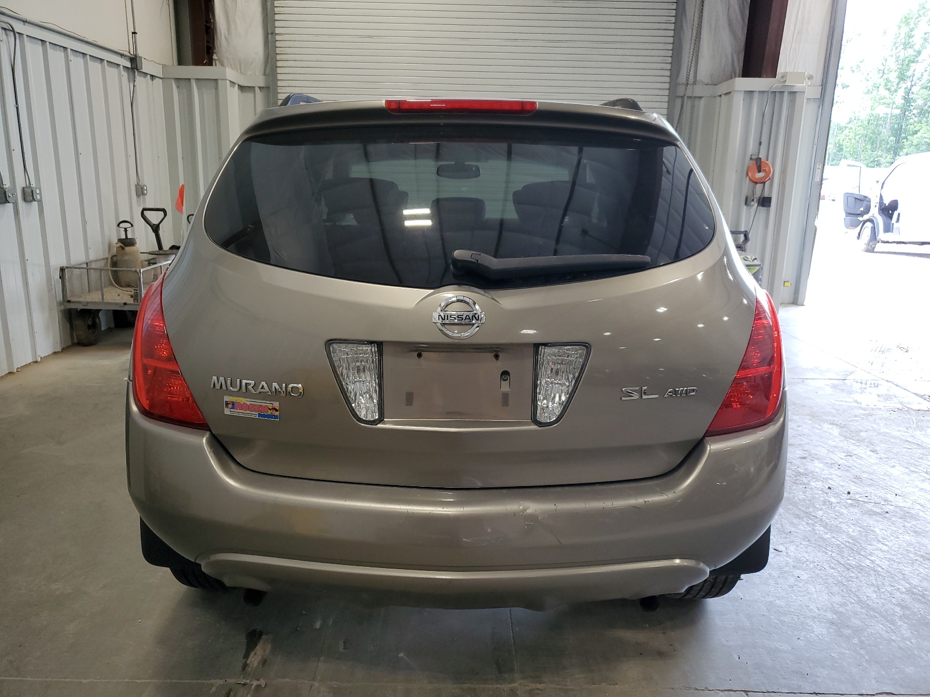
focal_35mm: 26
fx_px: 699
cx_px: 465
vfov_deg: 53.1
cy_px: 348
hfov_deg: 67.3
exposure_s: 1/120
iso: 67
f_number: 1.5
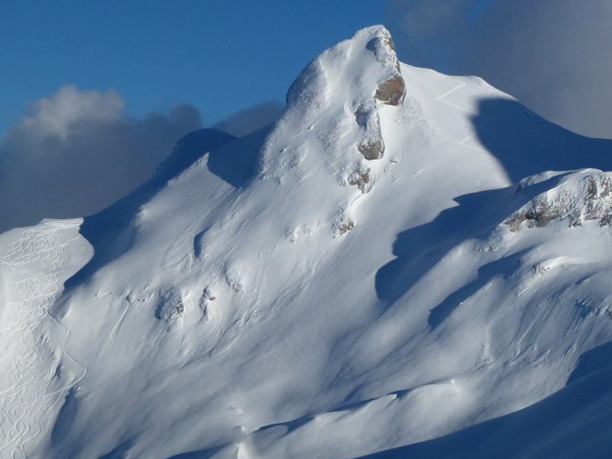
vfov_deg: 15.4
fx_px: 1697
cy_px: 221
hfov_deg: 20.4
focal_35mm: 96
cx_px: 366
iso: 100
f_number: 4.5
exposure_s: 1/1600
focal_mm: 10.9
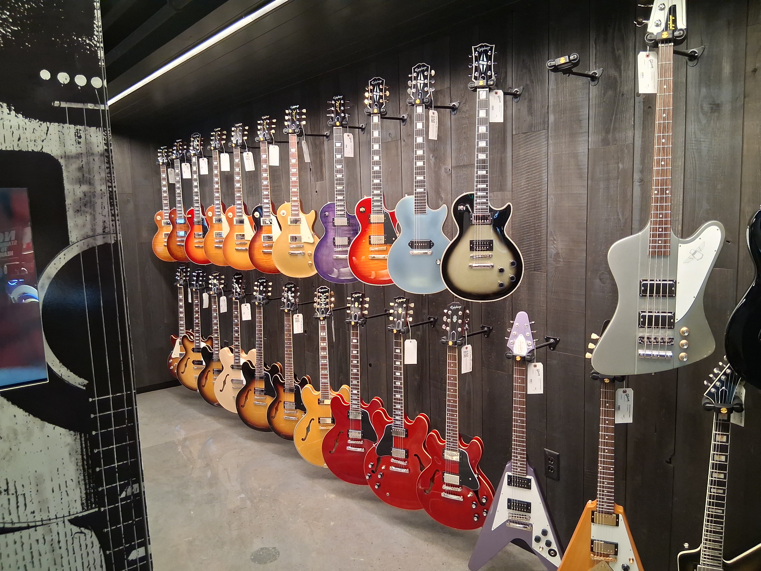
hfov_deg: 67.3
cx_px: 380
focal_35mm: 26
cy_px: 286
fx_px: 572
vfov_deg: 53.1
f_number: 1.8
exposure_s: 1/50
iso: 500
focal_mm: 3.98
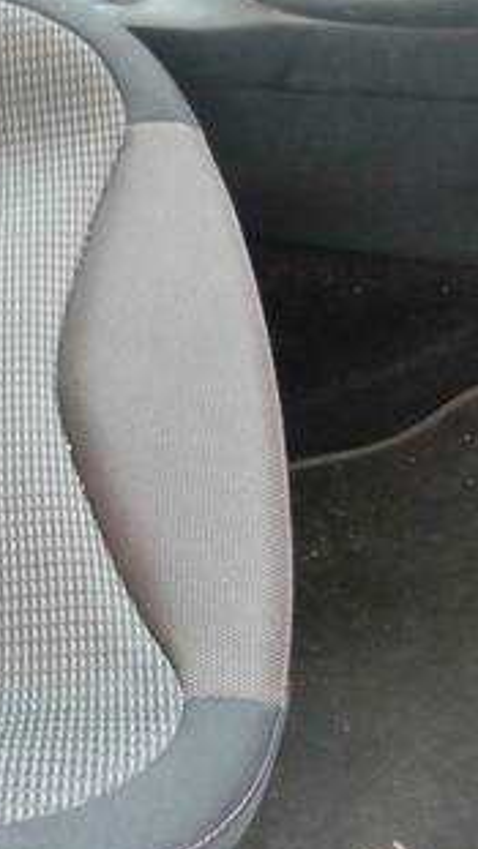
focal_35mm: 42
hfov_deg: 26.2
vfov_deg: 48.3
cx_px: -44
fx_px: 946
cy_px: 461
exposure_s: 1/25
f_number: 2
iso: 379
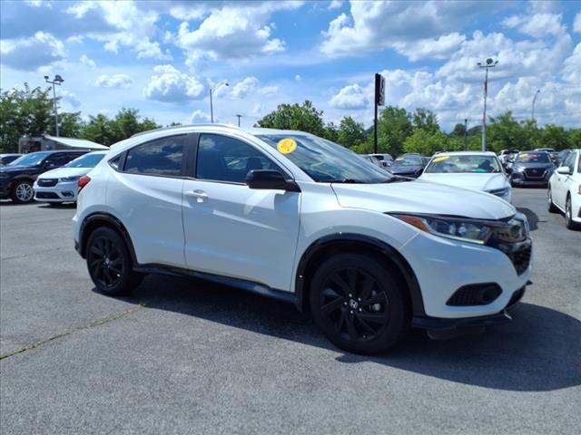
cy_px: 218
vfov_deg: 51.4
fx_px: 453
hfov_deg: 65.3
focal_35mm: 27
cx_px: 290
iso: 40
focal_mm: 3.58
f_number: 1.9
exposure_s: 1/3333
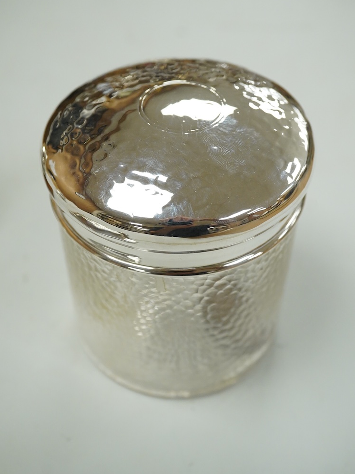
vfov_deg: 38.9
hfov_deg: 29.7
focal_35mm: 49
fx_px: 670
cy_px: 224
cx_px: 178
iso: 2500
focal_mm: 30
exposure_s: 1/400
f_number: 8
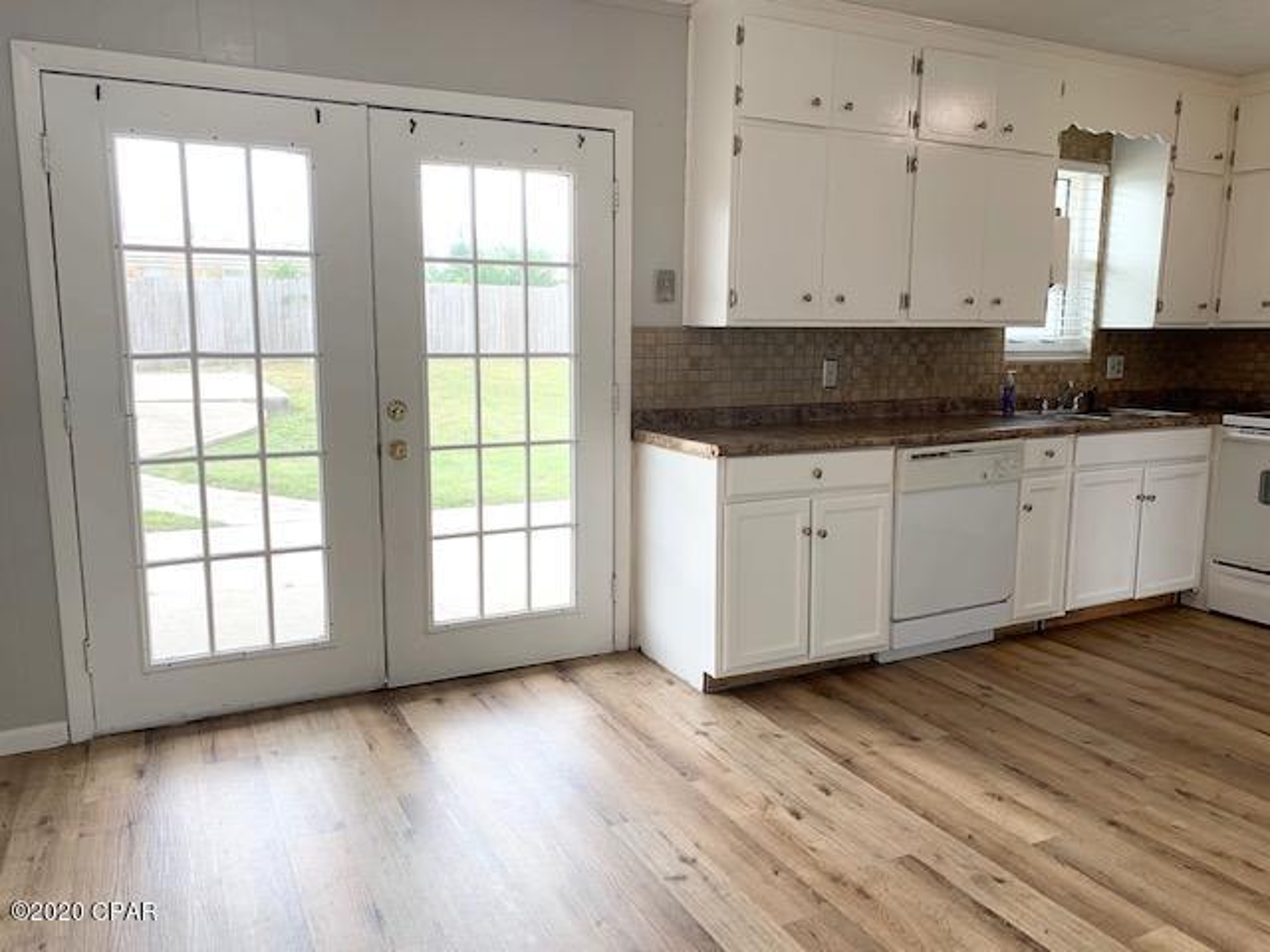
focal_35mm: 26
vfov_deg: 53.1
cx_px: 635
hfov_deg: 67.3
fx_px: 954
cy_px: 476
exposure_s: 1/145
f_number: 1.8
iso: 25
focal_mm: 4.25
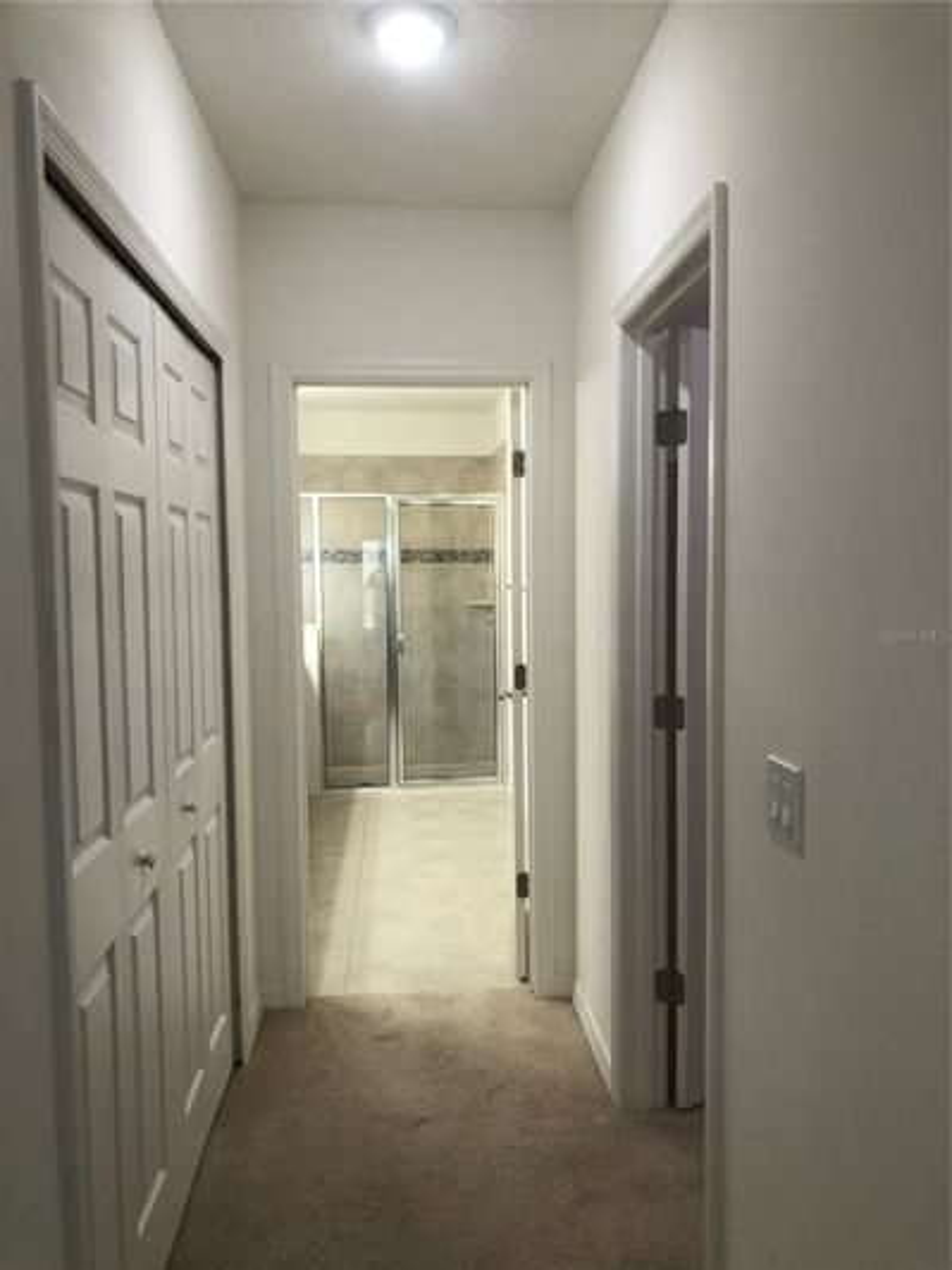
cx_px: 476
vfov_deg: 63.4
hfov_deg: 49.7
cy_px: 635
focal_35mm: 28
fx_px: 1027
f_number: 1.8
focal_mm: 3.99
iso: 20
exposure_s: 1/40
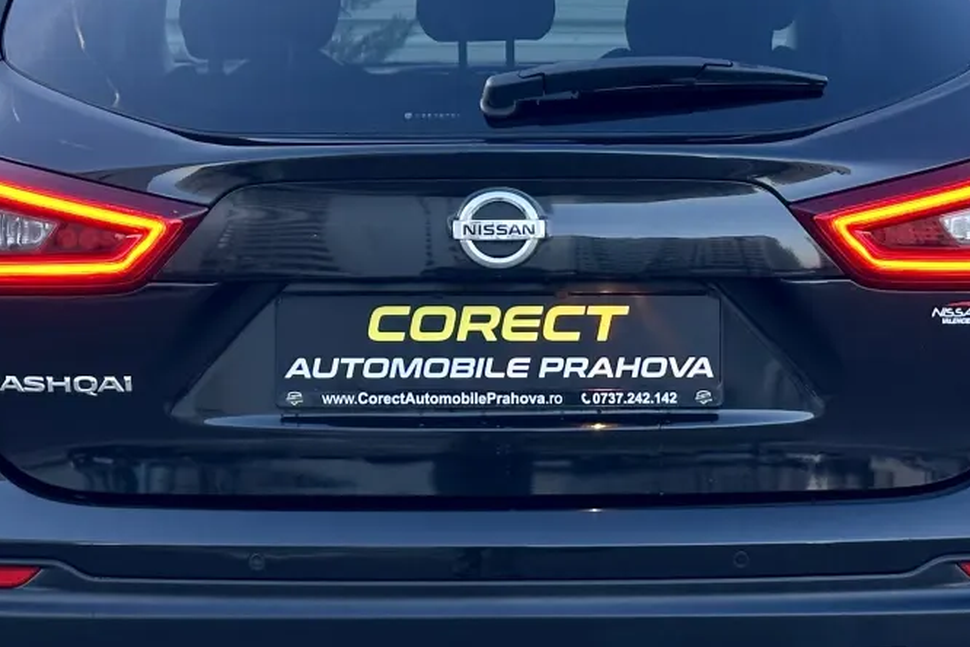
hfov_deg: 18.9
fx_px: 2910
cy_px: 332
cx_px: 472
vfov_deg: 12.7
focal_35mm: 108
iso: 160
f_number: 1.78
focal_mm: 6.86
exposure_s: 1/60
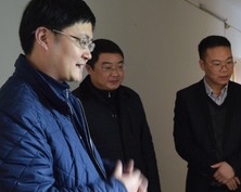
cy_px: 165
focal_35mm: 57
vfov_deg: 25.9
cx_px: 218
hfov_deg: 31.5
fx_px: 406
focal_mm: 18
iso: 2200
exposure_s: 1/30
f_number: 3.5
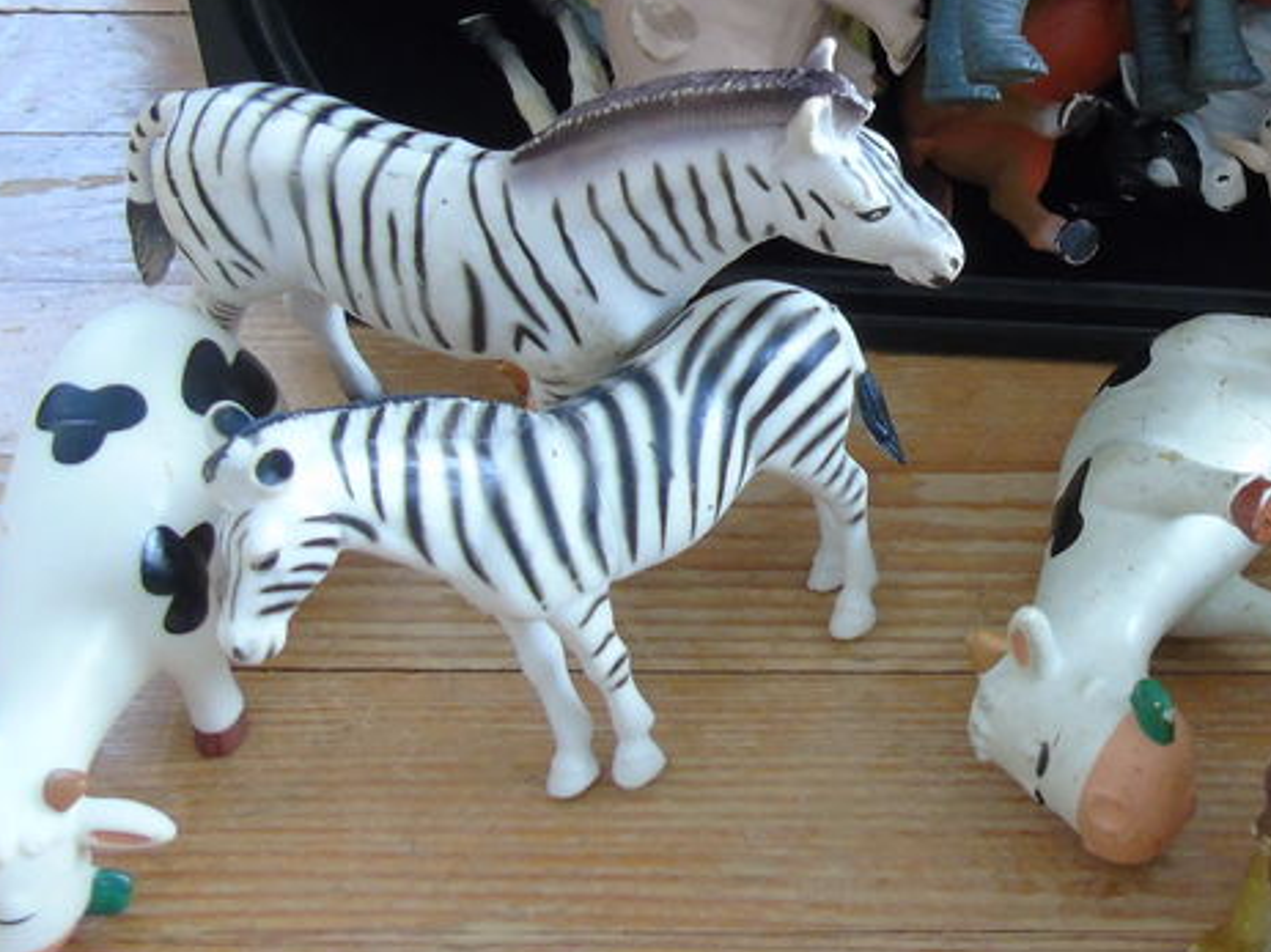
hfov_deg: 34.1
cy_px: 261
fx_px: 1982
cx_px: 1084
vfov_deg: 26.7
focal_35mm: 54
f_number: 3.4
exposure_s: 1/30
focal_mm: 4.4
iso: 400
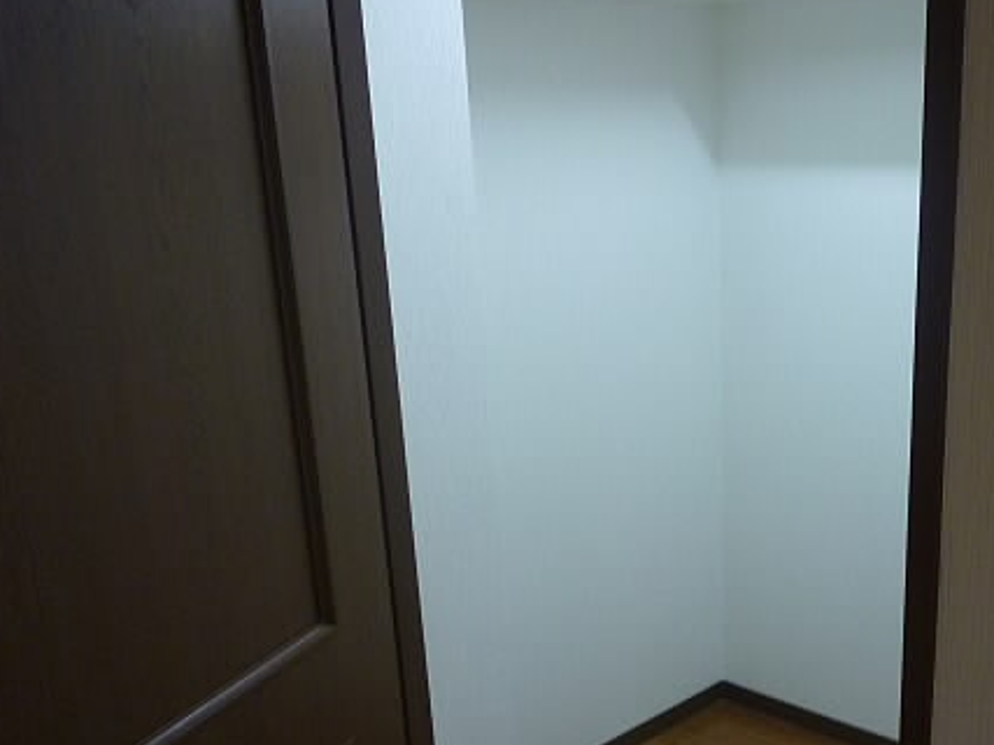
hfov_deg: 45.3
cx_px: 631
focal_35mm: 41
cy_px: 546
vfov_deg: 34.5
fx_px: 1177
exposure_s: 1/30
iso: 250
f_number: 2.8
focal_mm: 4.4
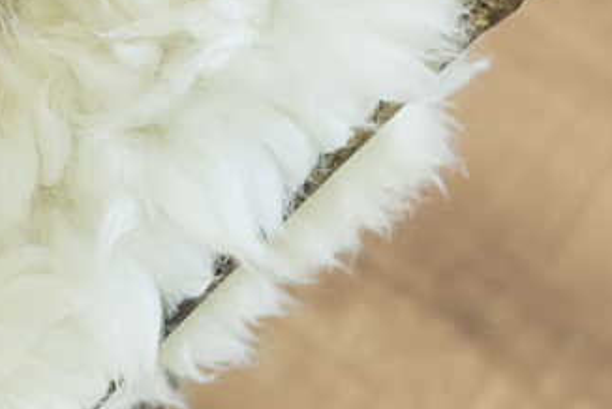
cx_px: -207
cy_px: 20
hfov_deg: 10.9
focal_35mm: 184
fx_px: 3131
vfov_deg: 7.5
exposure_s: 1/125
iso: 2000
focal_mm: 50
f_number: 3.5
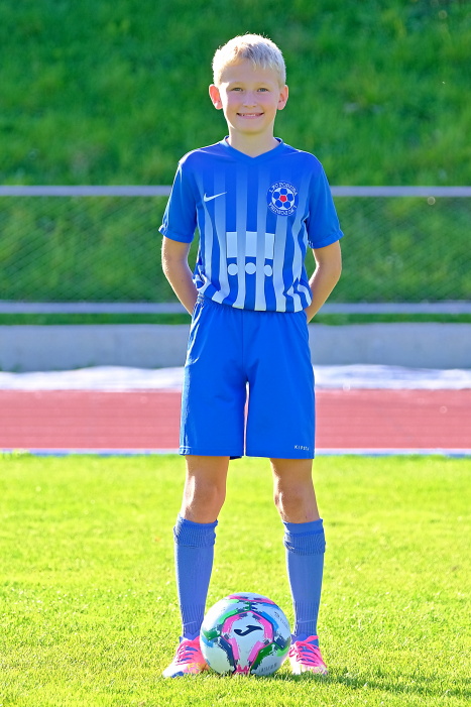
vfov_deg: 12.9
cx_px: 236
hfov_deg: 8.6
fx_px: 3122
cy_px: 354
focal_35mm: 159
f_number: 3.6
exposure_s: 1/450
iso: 320
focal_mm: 106
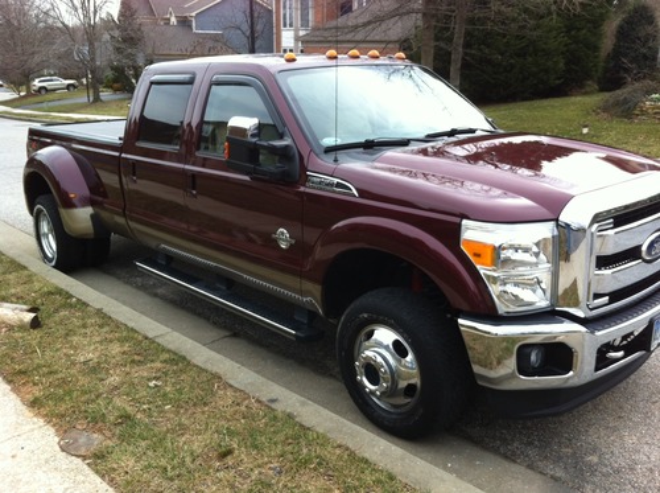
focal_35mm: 35
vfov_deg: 40.6
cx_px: 330
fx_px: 666
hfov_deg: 52.7
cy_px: 246
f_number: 2.8
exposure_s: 1/394
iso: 80
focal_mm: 3.85
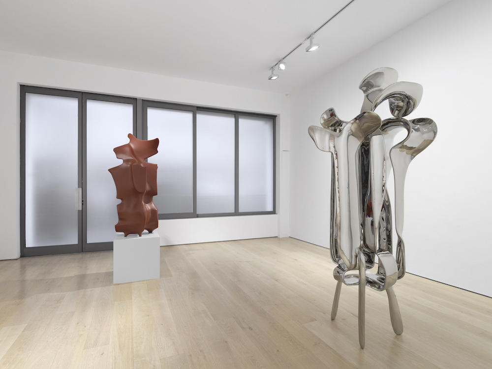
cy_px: 184
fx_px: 256
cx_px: 246
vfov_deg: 71.6
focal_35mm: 18
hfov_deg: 87.8
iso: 320
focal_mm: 23
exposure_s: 1/5
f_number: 10
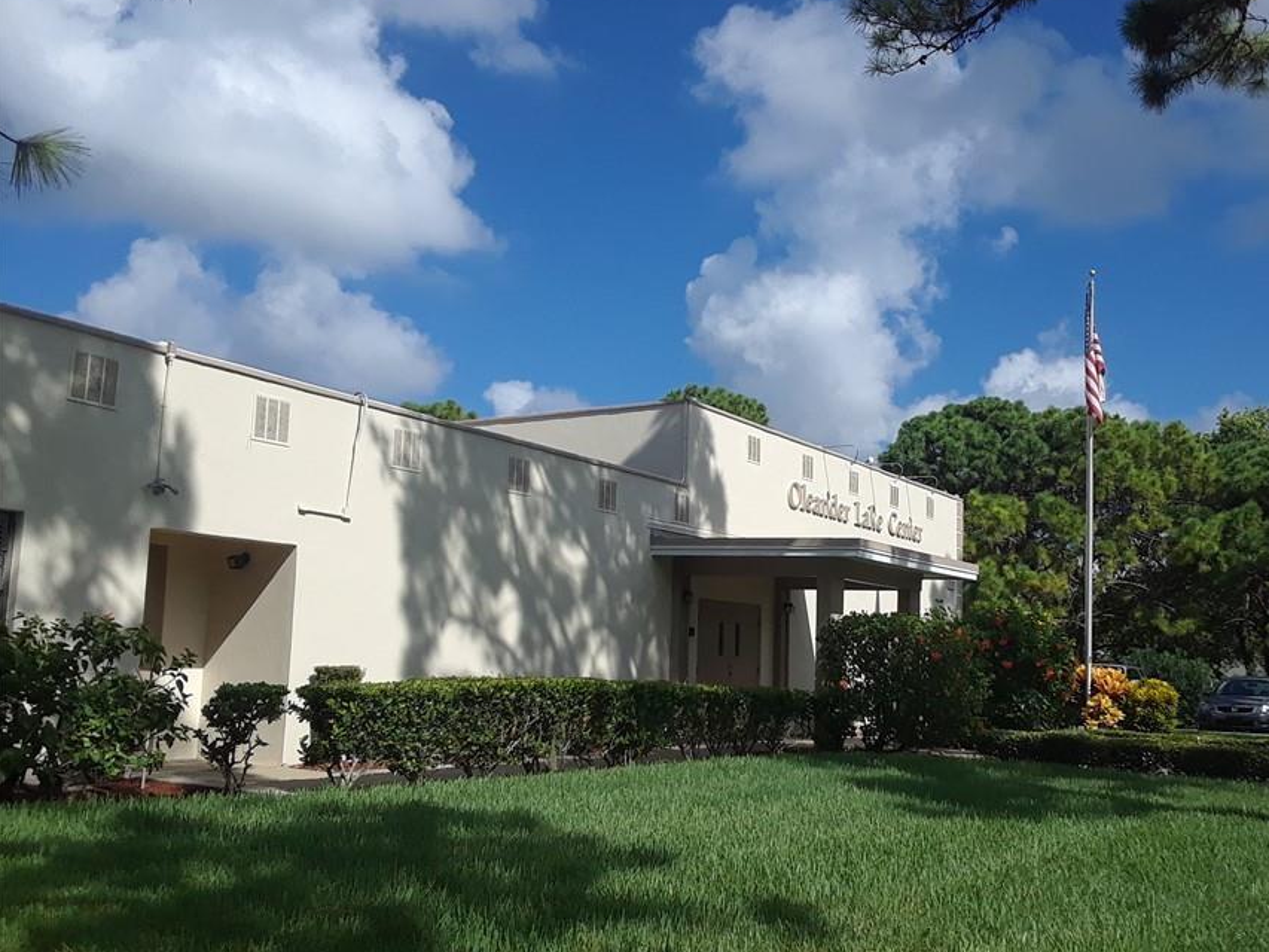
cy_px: 501
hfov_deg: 51.0
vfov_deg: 39.7
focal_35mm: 36
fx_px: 1320
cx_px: 757
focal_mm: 2.47
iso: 40
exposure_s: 1/2427
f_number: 1.9
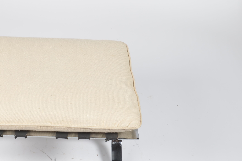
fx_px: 423
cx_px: 43
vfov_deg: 21.4
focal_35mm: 63
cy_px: 113
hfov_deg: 31.0
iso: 100
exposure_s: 1/125
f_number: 11
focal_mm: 24
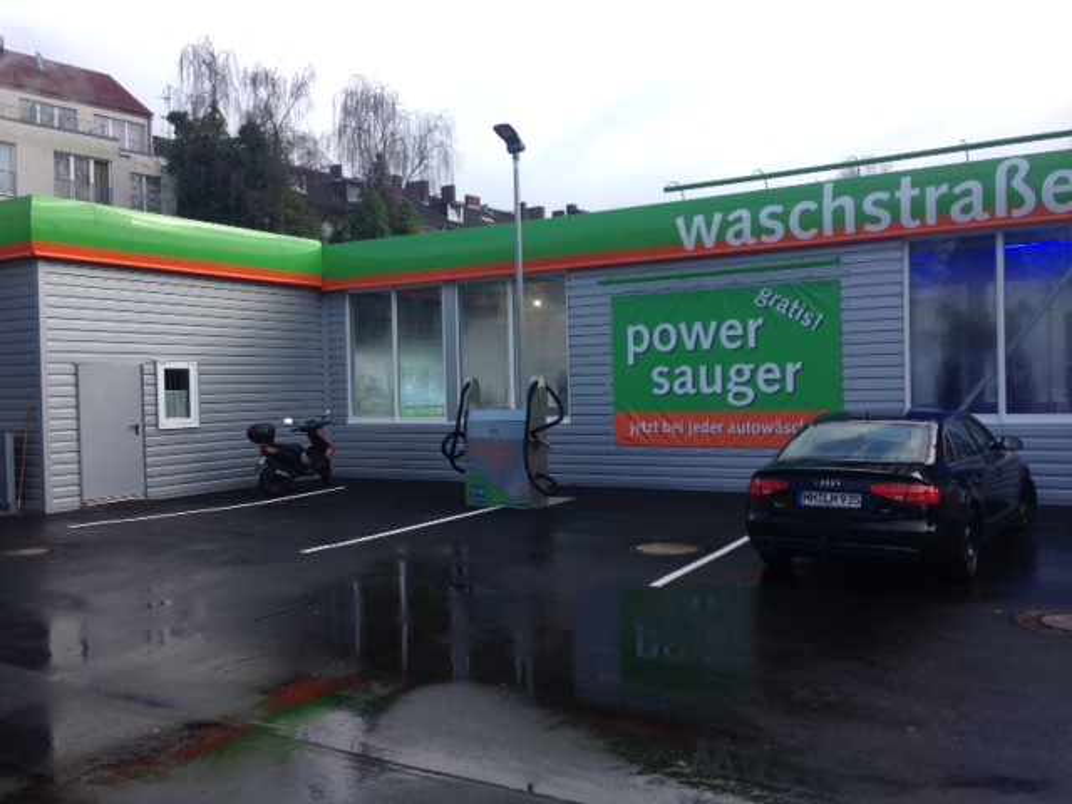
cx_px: 536
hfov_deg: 55.4
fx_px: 1022
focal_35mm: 33
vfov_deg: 42.9
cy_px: 402
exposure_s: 1/630
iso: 50
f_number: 2.4
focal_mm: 4.12
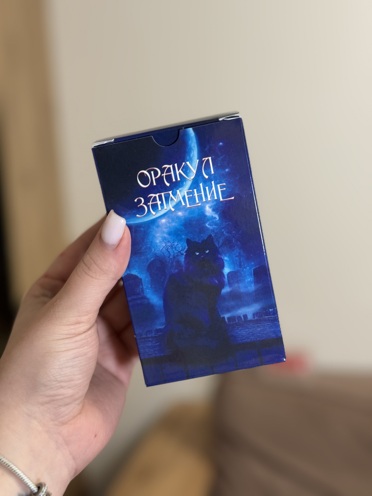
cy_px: 248
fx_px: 688
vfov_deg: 39.7
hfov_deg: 30.3
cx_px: 186
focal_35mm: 48
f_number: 1.78
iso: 160
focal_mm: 6.76
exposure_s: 1/50
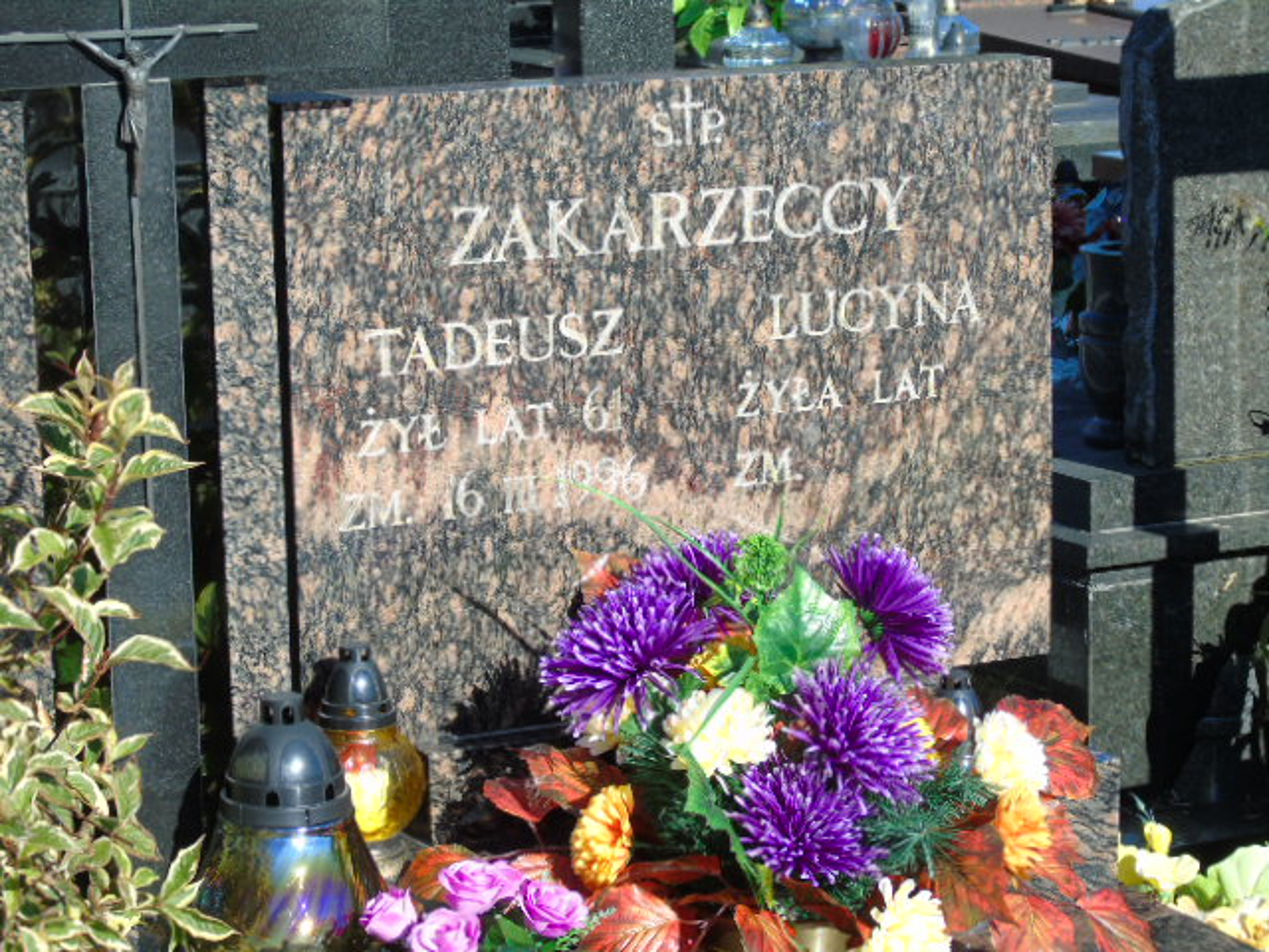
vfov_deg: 15.7
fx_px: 3446
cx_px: 634
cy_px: 476
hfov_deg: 20.9
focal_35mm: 94
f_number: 4.3
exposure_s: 1/320
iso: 80
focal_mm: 17
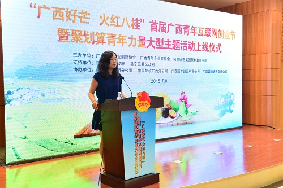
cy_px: 94
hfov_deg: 50.7
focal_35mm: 38
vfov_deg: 35.0
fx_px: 299
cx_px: 142
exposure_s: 1/125
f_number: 6.3
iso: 5000
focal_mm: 38
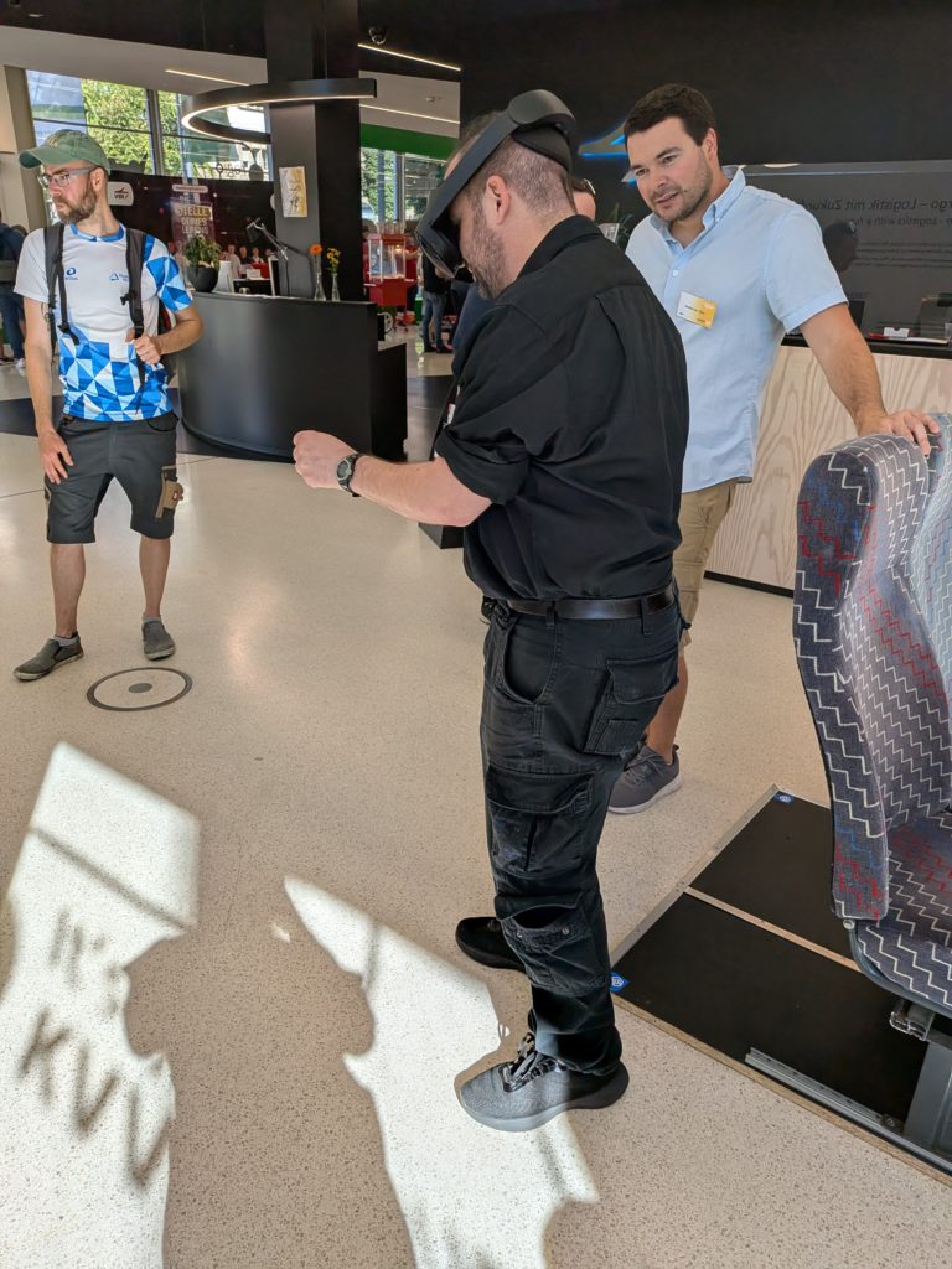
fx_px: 880
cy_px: 634
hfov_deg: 56.8
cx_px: 476
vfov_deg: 71.6
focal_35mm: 24
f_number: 1.7
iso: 28
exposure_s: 1/345
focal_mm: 4.53
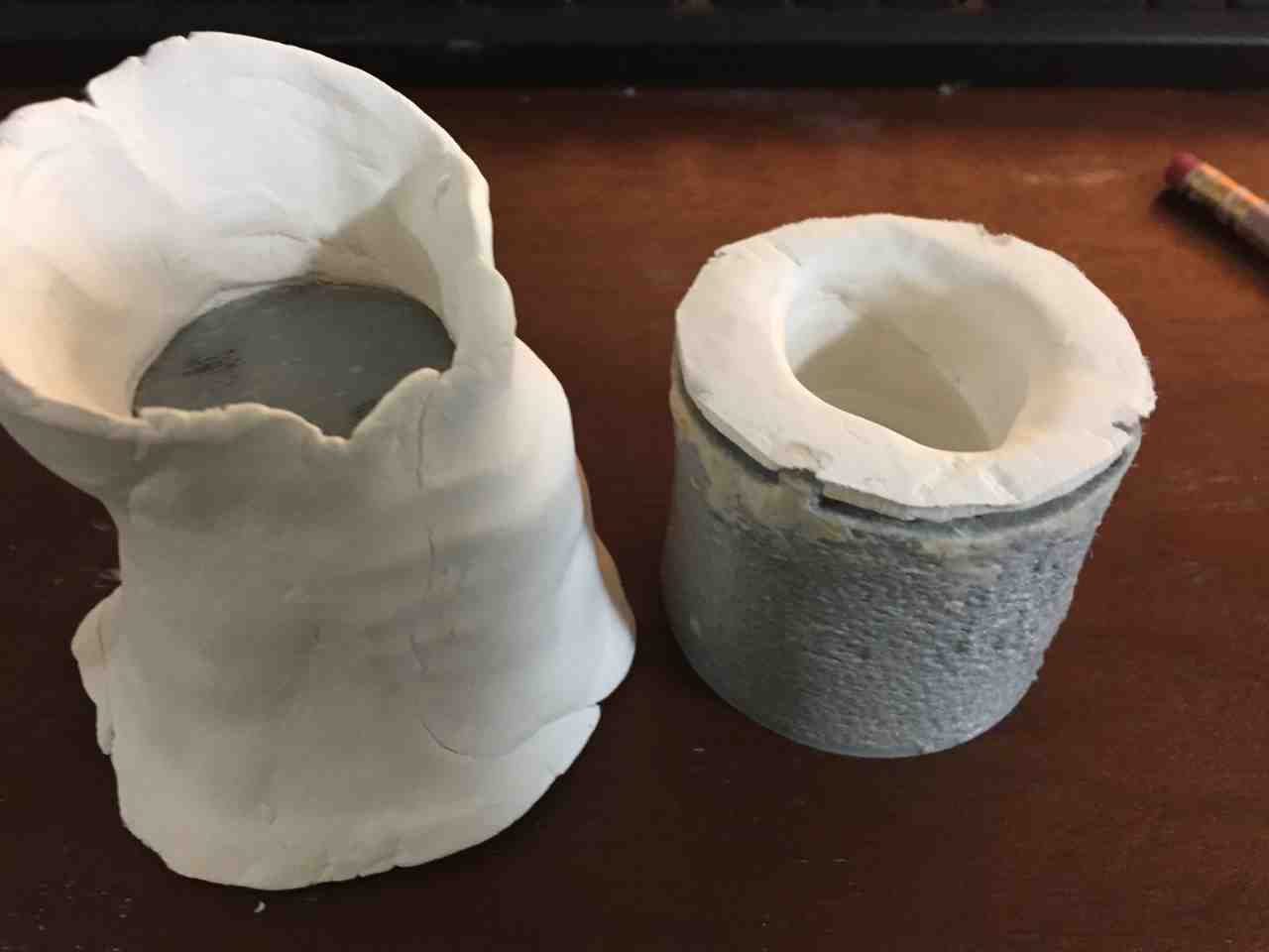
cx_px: 634
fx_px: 1063
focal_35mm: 29
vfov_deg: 48.2
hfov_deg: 61.7
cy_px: 476
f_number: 2.2
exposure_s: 1/17
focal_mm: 4.15
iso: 250
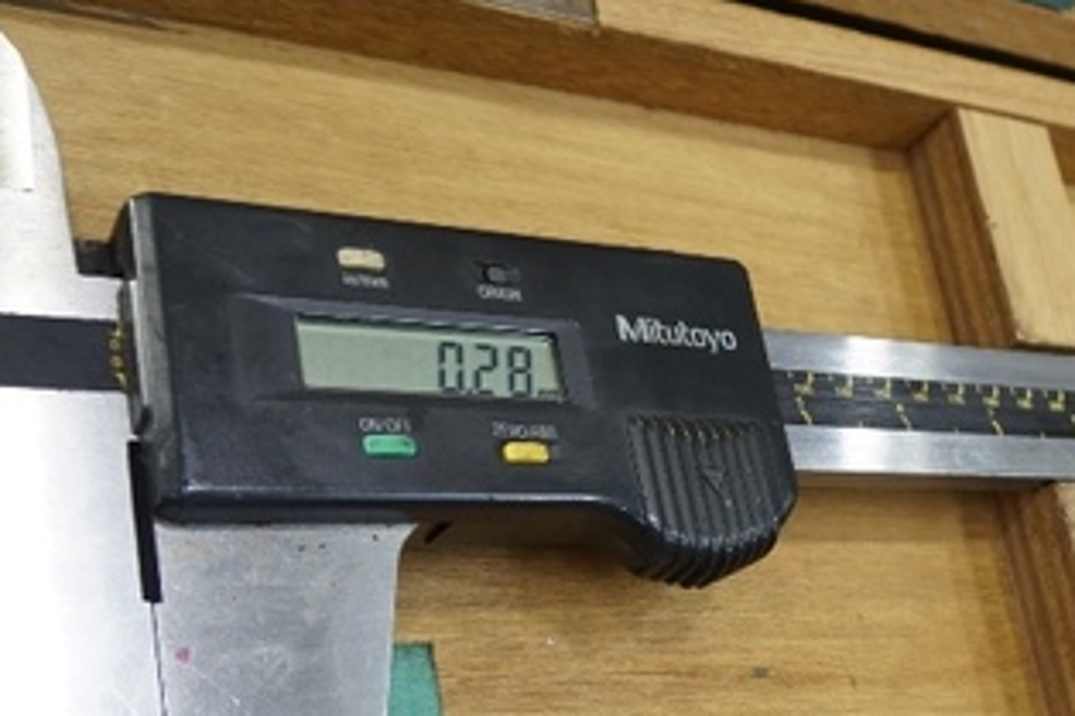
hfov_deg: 33.8
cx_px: 1020
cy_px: 521
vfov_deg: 24.4
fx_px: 1641
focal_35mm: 55
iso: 400
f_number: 4
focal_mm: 16
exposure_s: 1/60
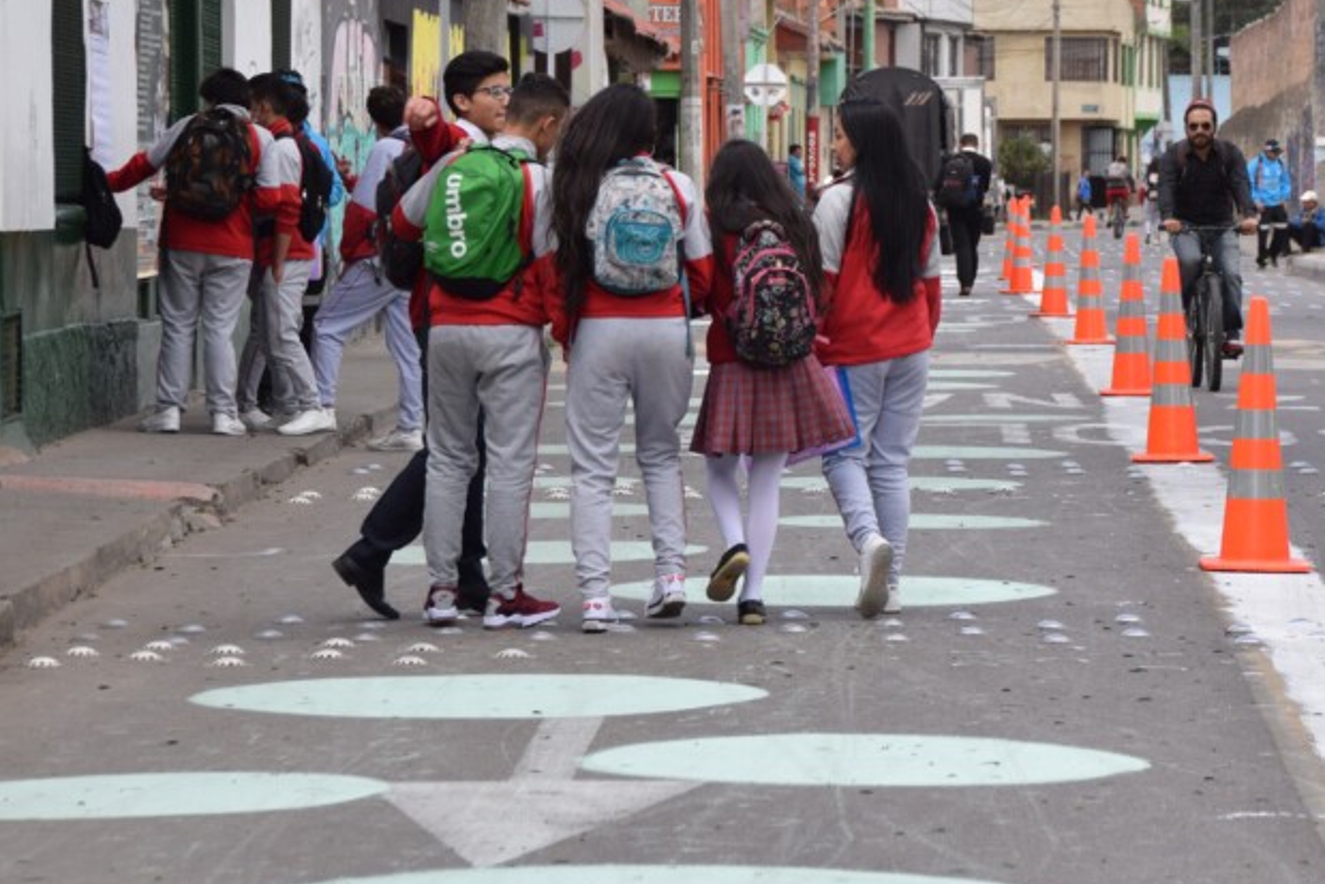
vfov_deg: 6.3
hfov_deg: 9.4
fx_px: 8025
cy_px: 237
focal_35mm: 218
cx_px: 865
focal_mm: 90
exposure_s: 1/320
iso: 200
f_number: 9
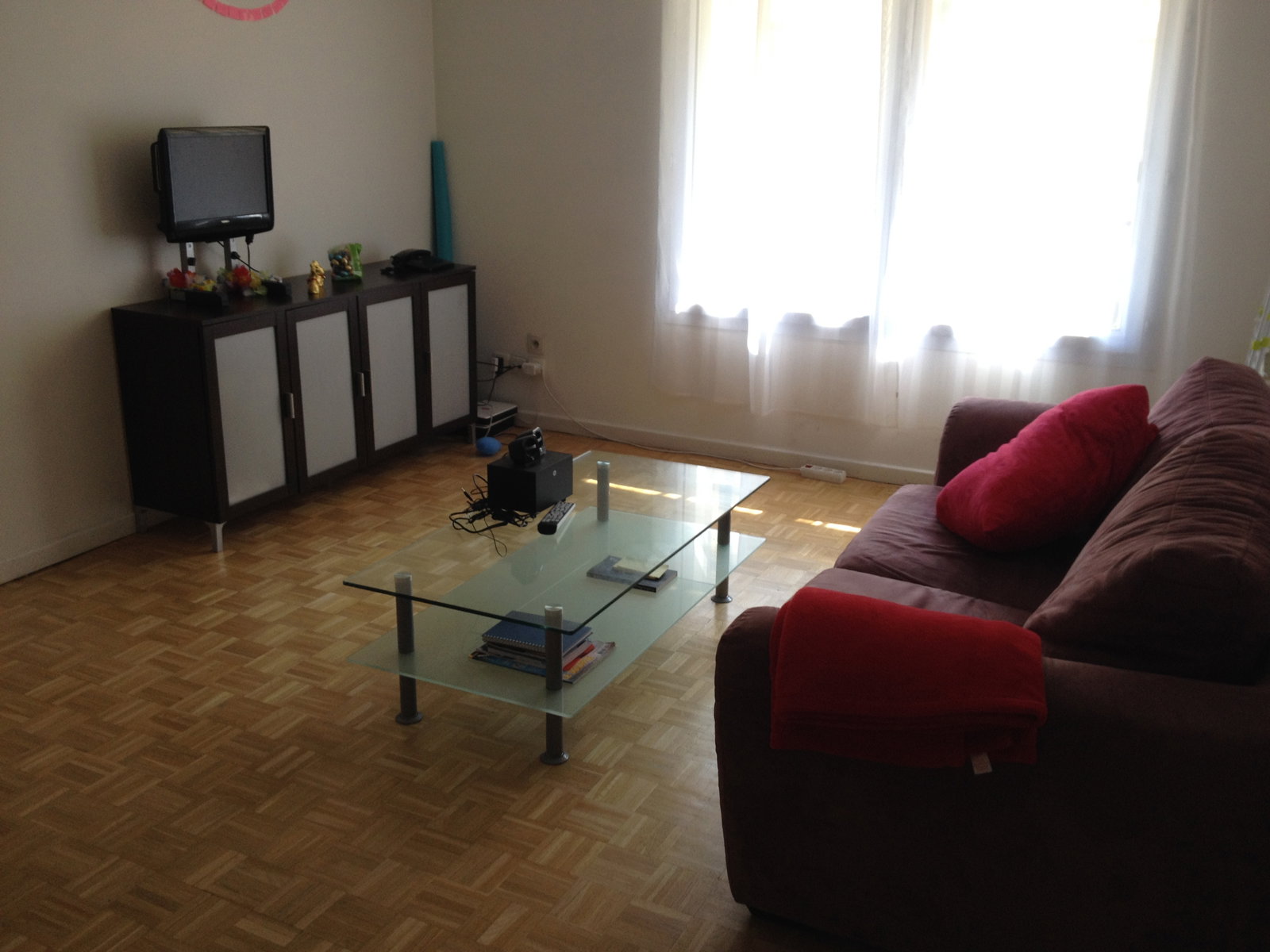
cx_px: 635
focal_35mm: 35
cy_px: 476
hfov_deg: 52.6
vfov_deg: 40.7
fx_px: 1284
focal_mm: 4.28
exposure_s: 1/60
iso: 64
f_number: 2.4
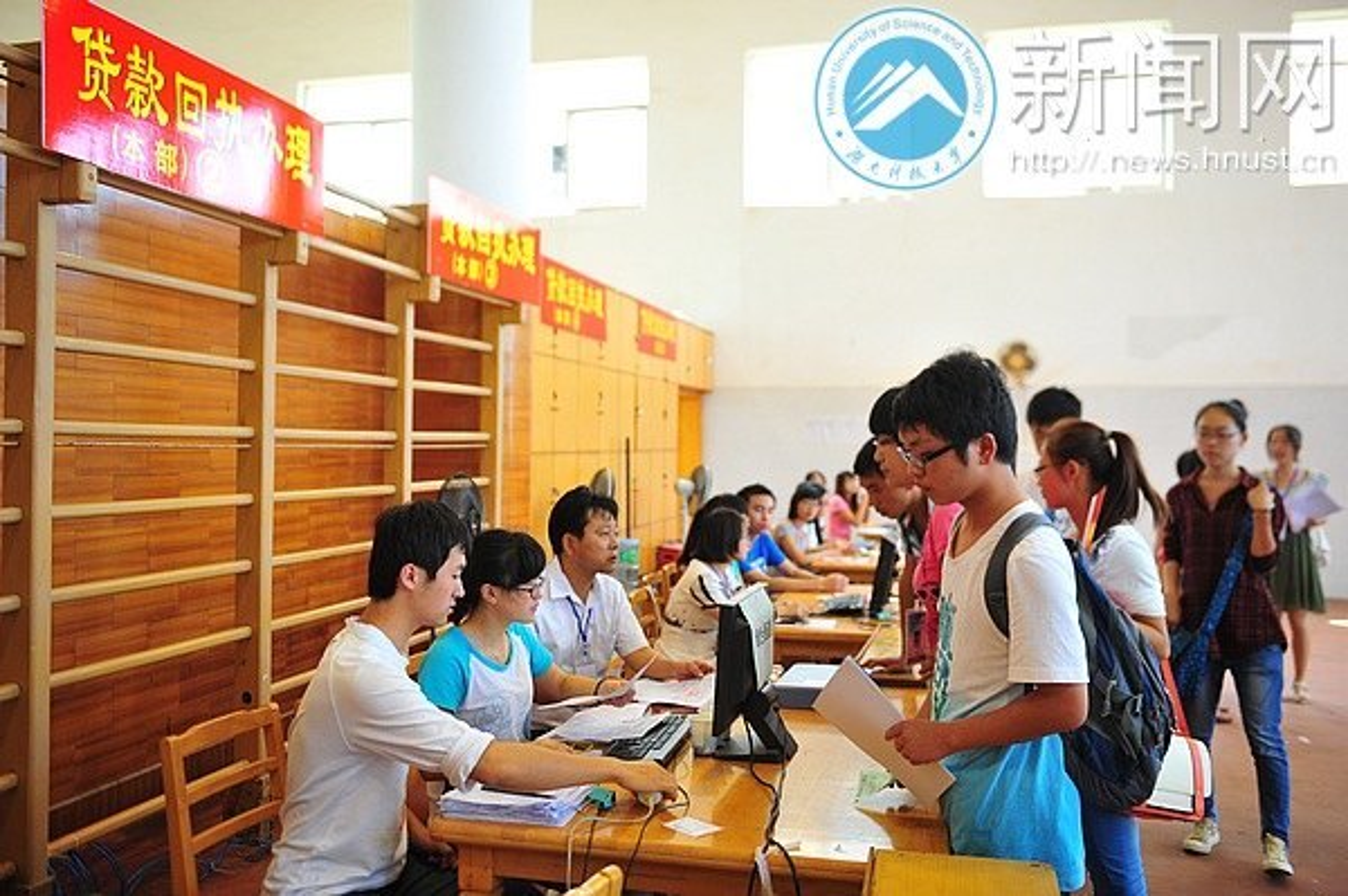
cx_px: 674
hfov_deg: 58.8
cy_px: 448
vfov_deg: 41.0
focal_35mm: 32
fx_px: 1197
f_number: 2.8
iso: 640
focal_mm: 32
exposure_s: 1/160
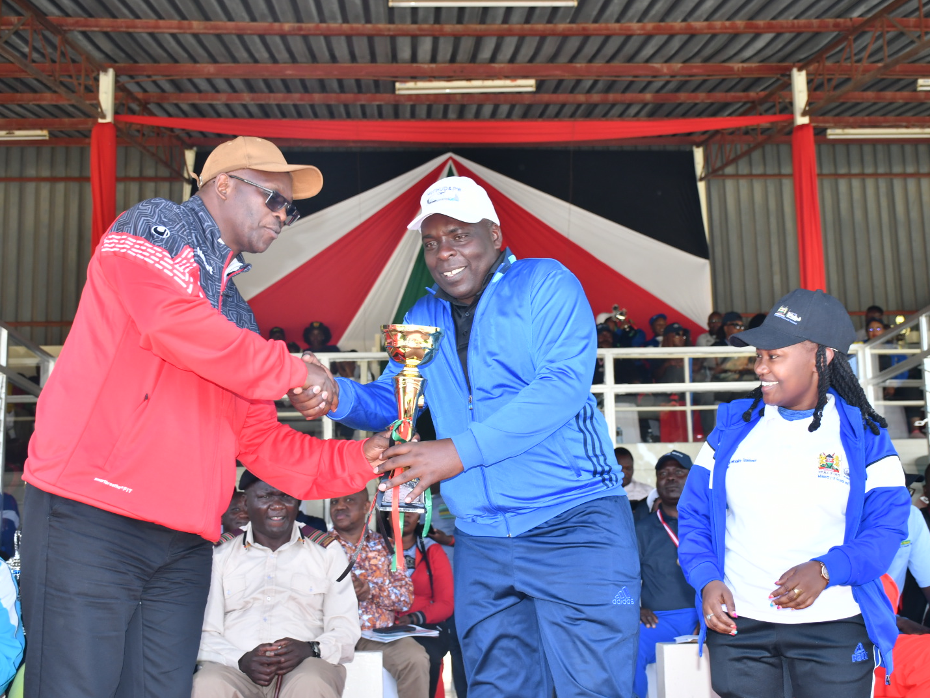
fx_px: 1317
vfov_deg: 29.7
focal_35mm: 49
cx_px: 524
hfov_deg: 38.8
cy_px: 351
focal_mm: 30
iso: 400
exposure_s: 1/200
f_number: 5
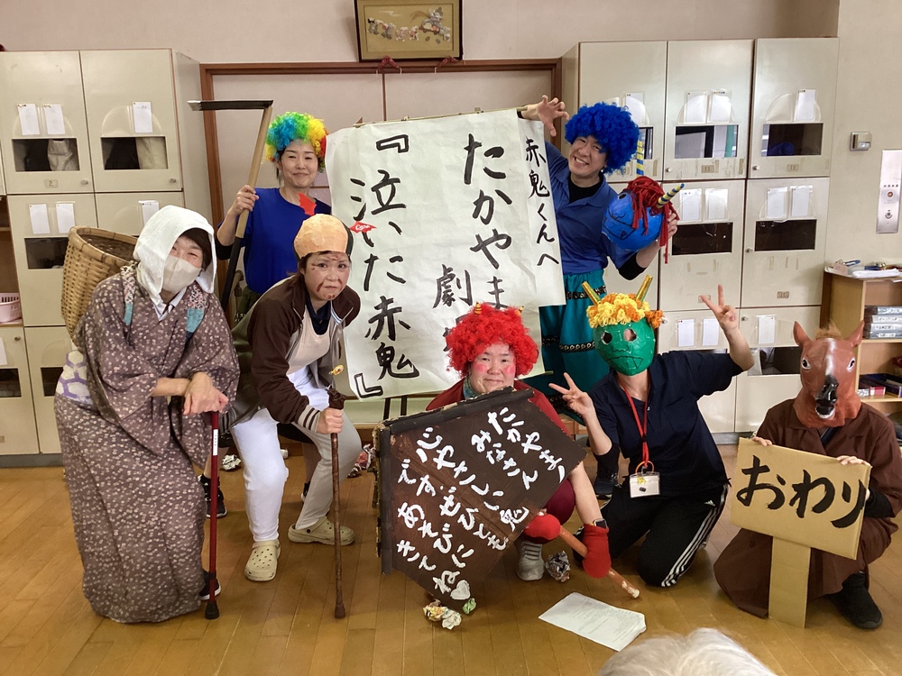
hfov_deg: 58.4
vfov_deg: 45.4
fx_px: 808
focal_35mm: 31
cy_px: 338
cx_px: 451
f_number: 2.4
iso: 200
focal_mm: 3.3
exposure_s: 1/60
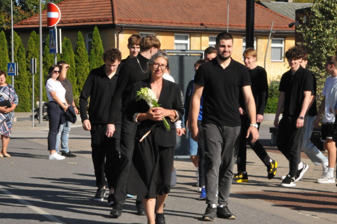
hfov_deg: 14.0
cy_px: 112
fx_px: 1374
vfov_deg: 9.3
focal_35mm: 147
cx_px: 168
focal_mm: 98
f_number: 36
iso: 2200
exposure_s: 1/250
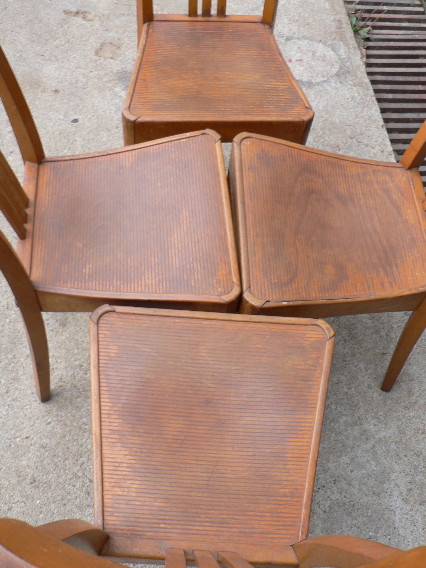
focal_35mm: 36
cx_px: 213
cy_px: 284
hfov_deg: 39.7
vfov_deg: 51.4
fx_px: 591
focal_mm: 6
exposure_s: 1/30
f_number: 2.8
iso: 80
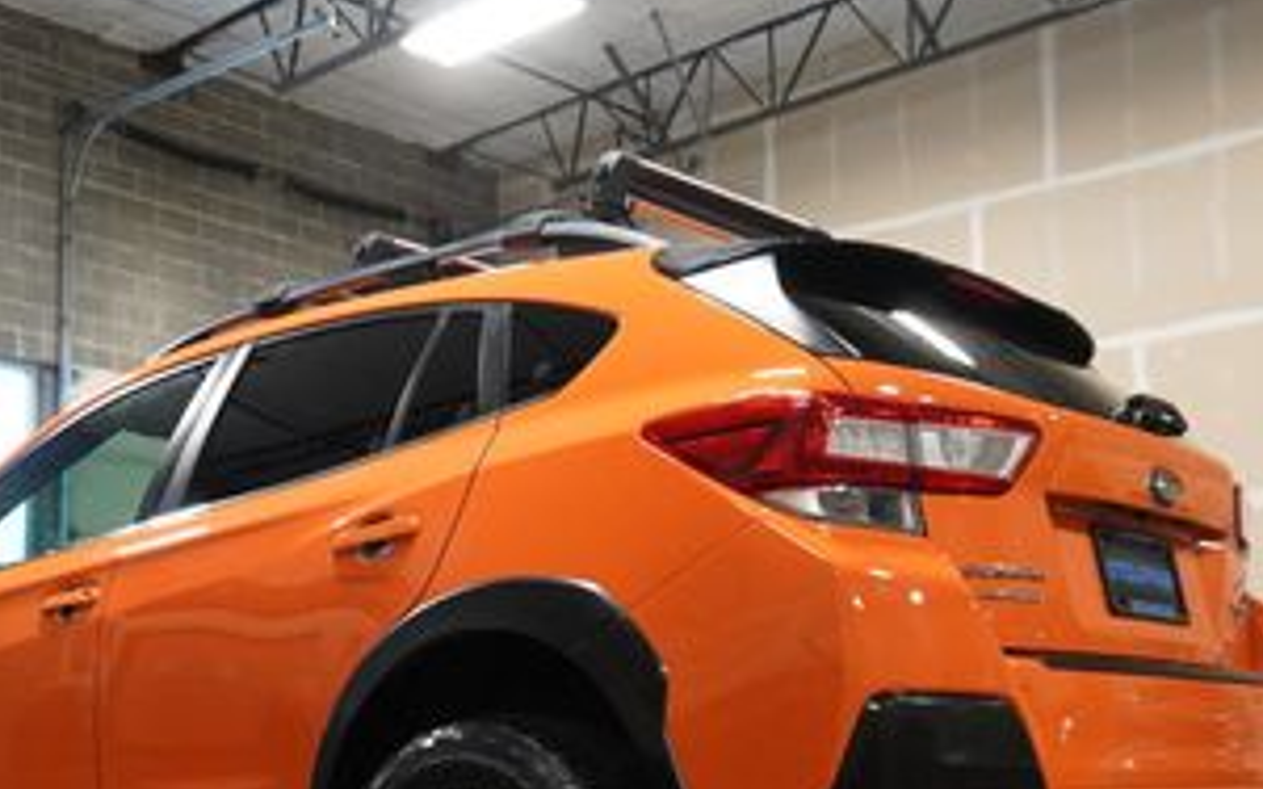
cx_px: 529
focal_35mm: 52
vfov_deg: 24.2
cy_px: 695
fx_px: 1790
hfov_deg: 38.8
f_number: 3.5
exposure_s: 1/160
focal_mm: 16
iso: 2500
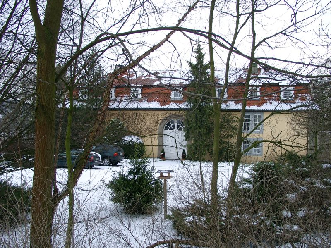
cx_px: 166
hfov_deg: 52.6
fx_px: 335
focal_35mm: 35
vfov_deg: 40.7
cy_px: 124
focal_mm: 7.39
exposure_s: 1/151
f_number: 4
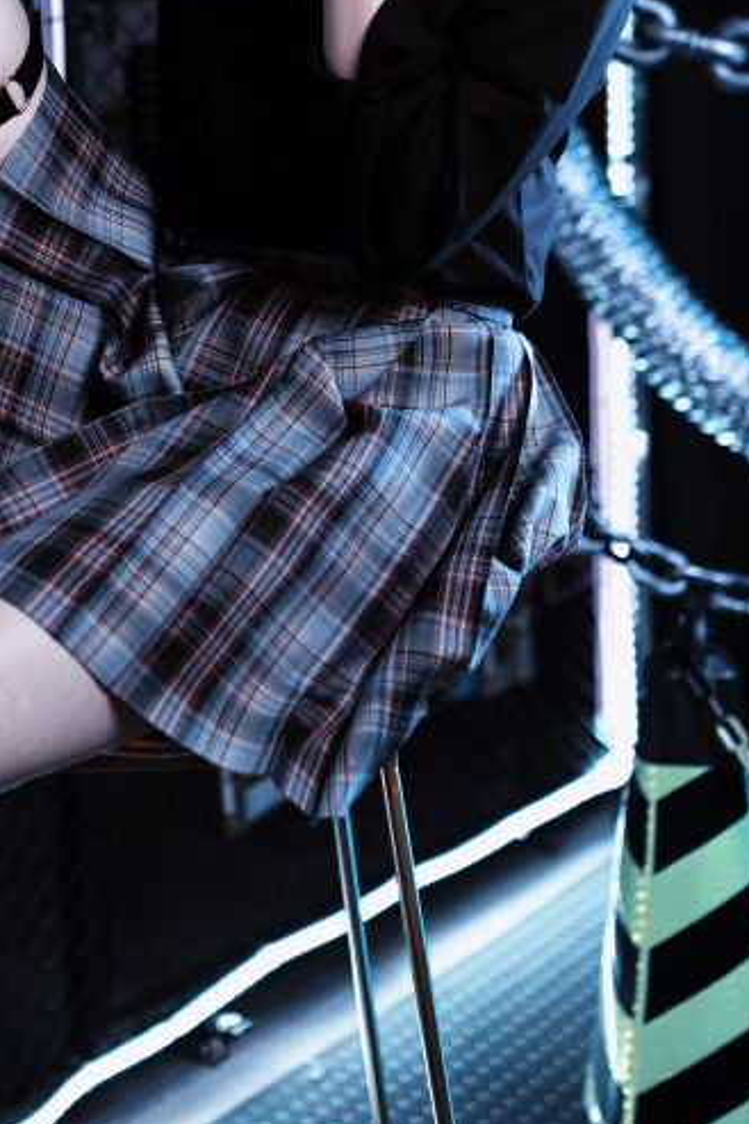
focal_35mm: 85
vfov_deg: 23.7
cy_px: 282
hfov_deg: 15.9
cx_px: 71
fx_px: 2654
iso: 320
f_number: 1.8
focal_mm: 35
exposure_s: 1/125
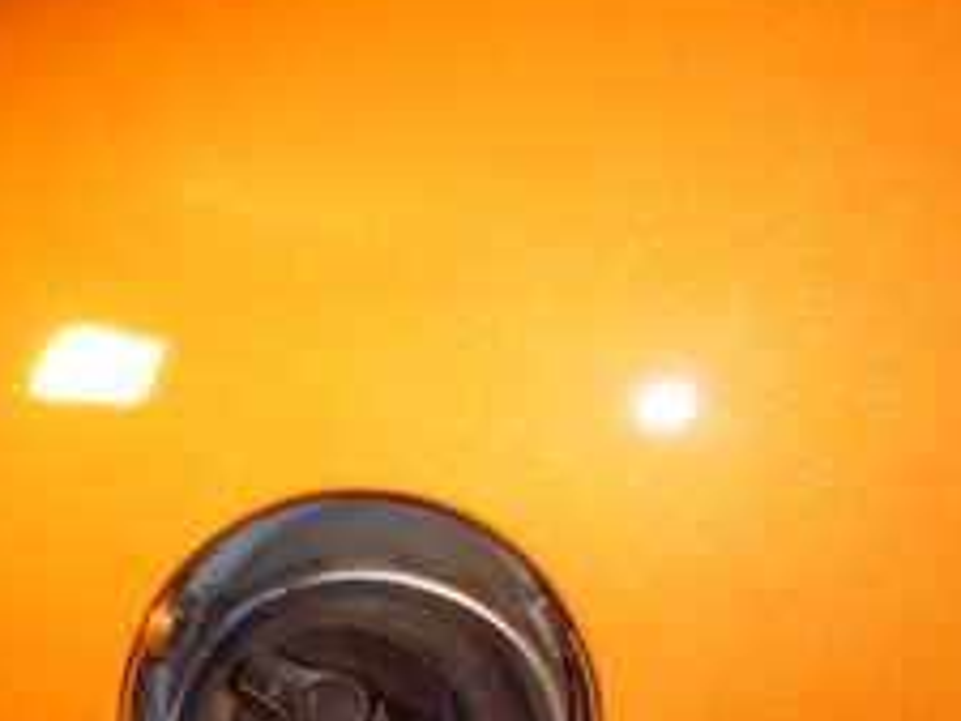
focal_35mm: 108
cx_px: 252
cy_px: 691
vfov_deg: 13.6
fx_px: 3000
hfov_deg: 18.1
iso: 100
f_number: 2.8
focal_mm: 6.3
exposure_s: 1/45
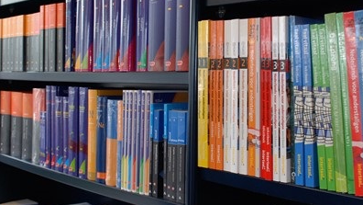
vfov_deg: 24.4
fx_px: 472
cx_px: 208
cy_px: 84
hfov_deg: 42.0
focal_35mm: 49
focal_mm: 20
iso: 320
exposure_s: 1/50
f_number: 5.6
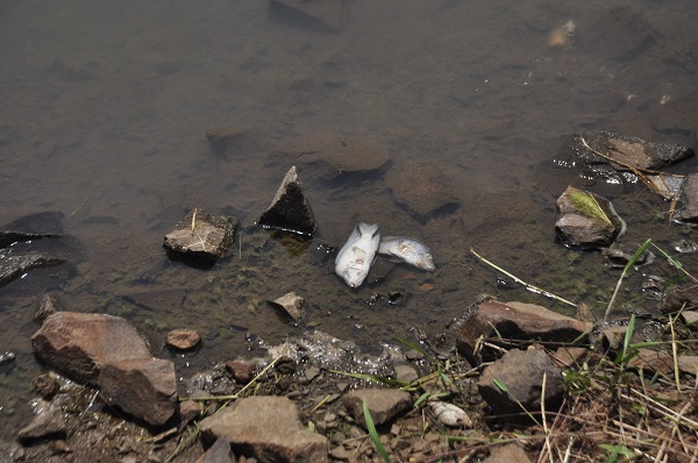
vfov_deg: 14.7
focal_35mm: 93
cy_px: 232
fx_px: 1800
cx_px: 349
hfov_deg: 21.9
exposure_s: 1/3200
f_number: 5
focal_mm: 62
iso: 320
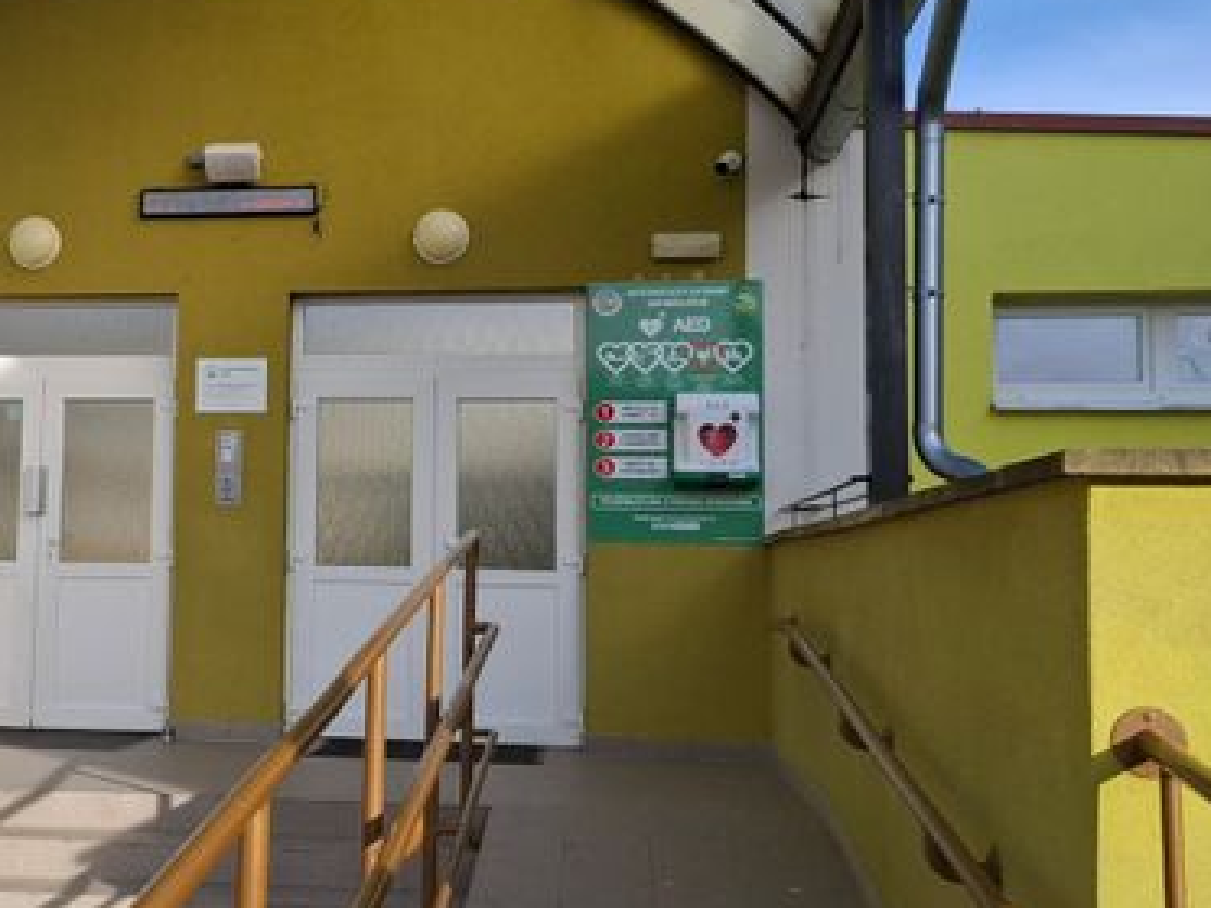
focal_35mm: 47
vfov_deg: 30.9
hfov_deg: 39.3
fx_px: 1644
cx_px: 296
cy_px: 410
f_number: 1.8
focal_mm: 5.54
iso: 50
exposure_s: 1/1401
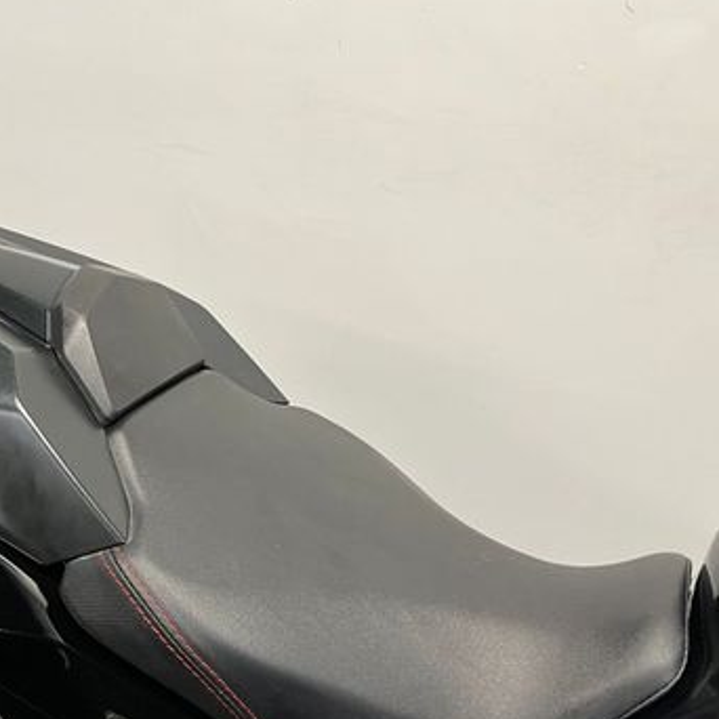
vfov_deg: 39.1
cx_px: 183
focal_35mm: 43
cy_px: 410
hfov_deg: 38.2
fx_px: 1010
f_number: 1.6
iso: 100
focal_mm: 5.1
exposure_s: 1/50
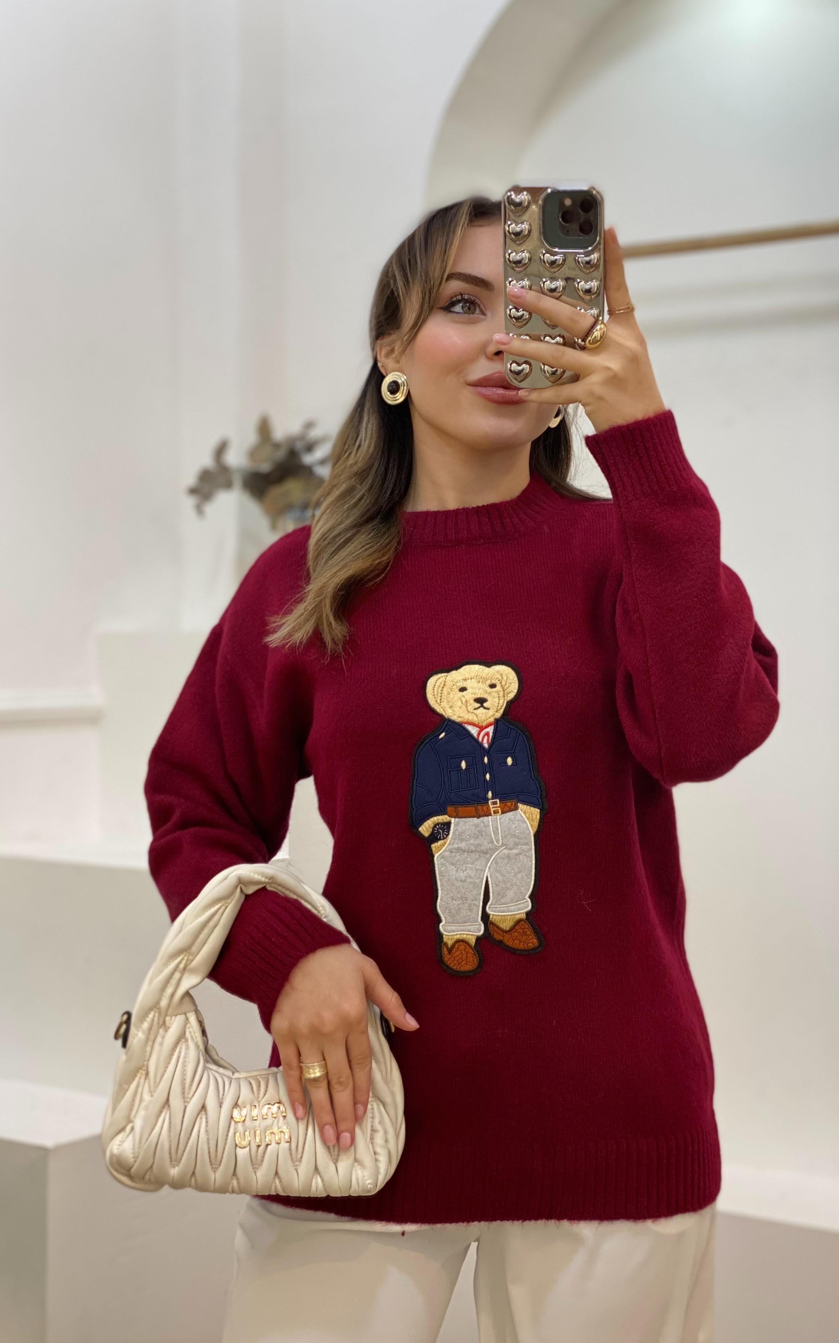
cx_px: 485
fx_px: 2049
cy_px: 671
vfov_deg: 36.3
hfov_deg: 23.1
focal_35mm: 56
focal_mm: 6
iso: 100
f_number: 2
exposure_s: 1/100
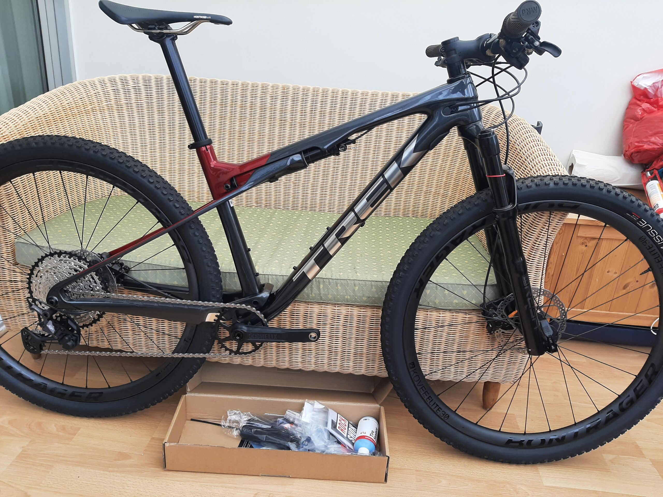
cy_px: 248
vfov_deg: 53.1
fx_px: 498
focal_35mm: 26
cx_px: 332
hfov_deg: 67.3
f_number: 1.7
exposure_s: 1/187
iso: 40
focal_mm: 3.93
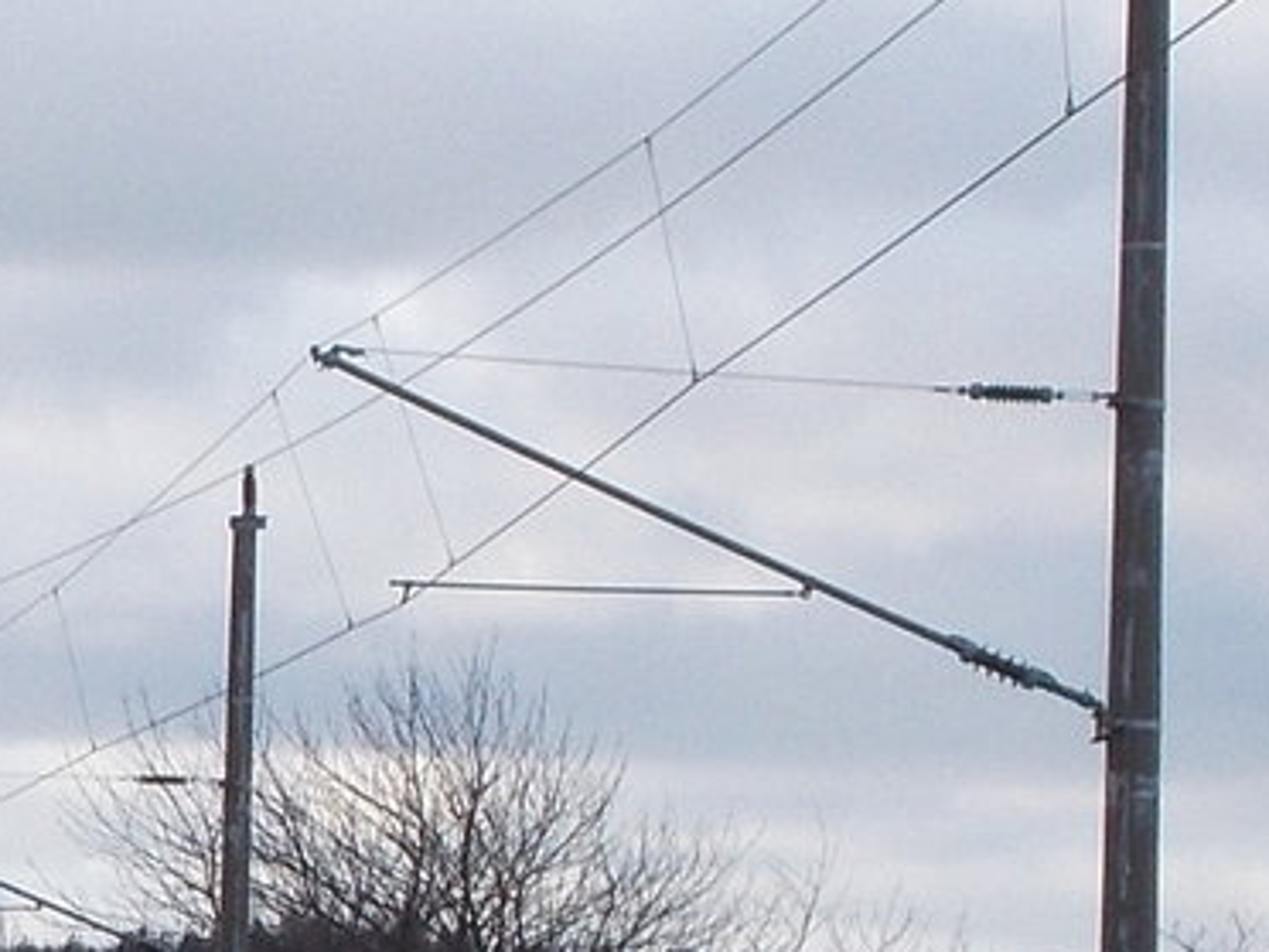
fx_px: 6855
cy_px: 1223
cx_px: -266
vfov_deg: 7.8
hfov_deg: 10.4
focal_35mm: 187
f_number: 4.9
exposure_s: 1/200
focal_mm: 10.3
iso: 80
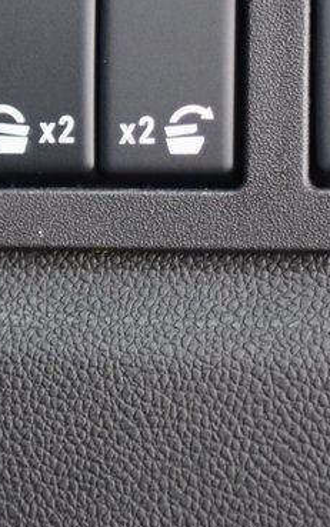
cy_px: 132
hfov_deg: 4.4
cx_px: 116
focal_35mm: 297
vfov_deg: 7.1
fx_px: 4269
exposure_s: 1/6
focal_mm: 70
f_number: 2.8
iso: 1600
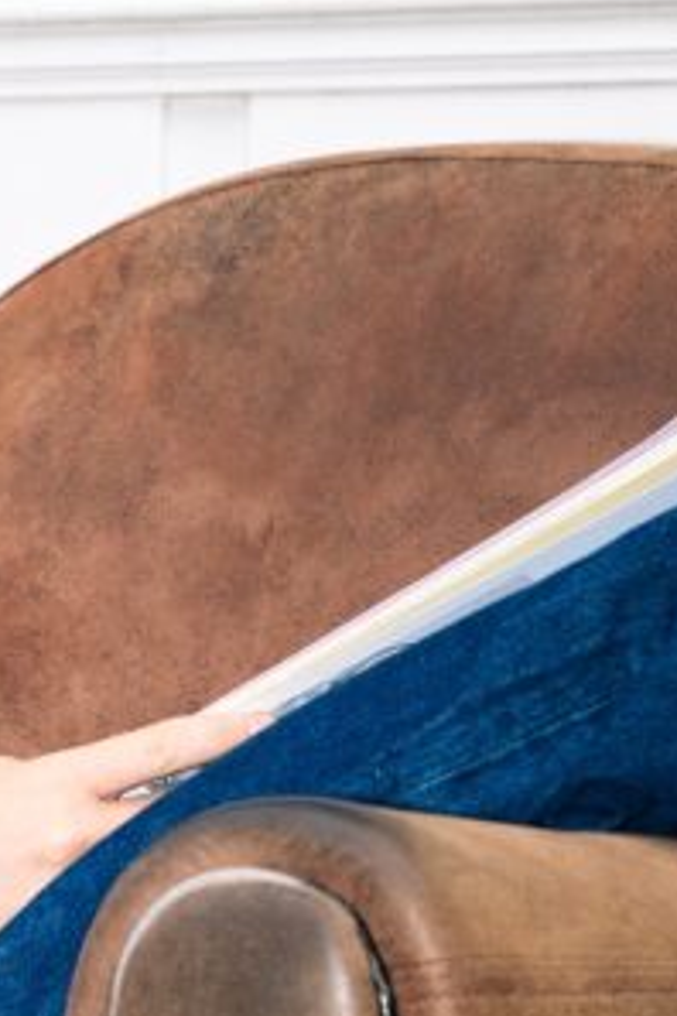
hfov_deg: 5.6
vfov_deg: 8.5
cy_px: 547
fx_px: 6844
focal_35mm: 243
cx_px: -14
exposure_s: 1/320
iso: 320
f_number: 4
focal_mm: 46.9
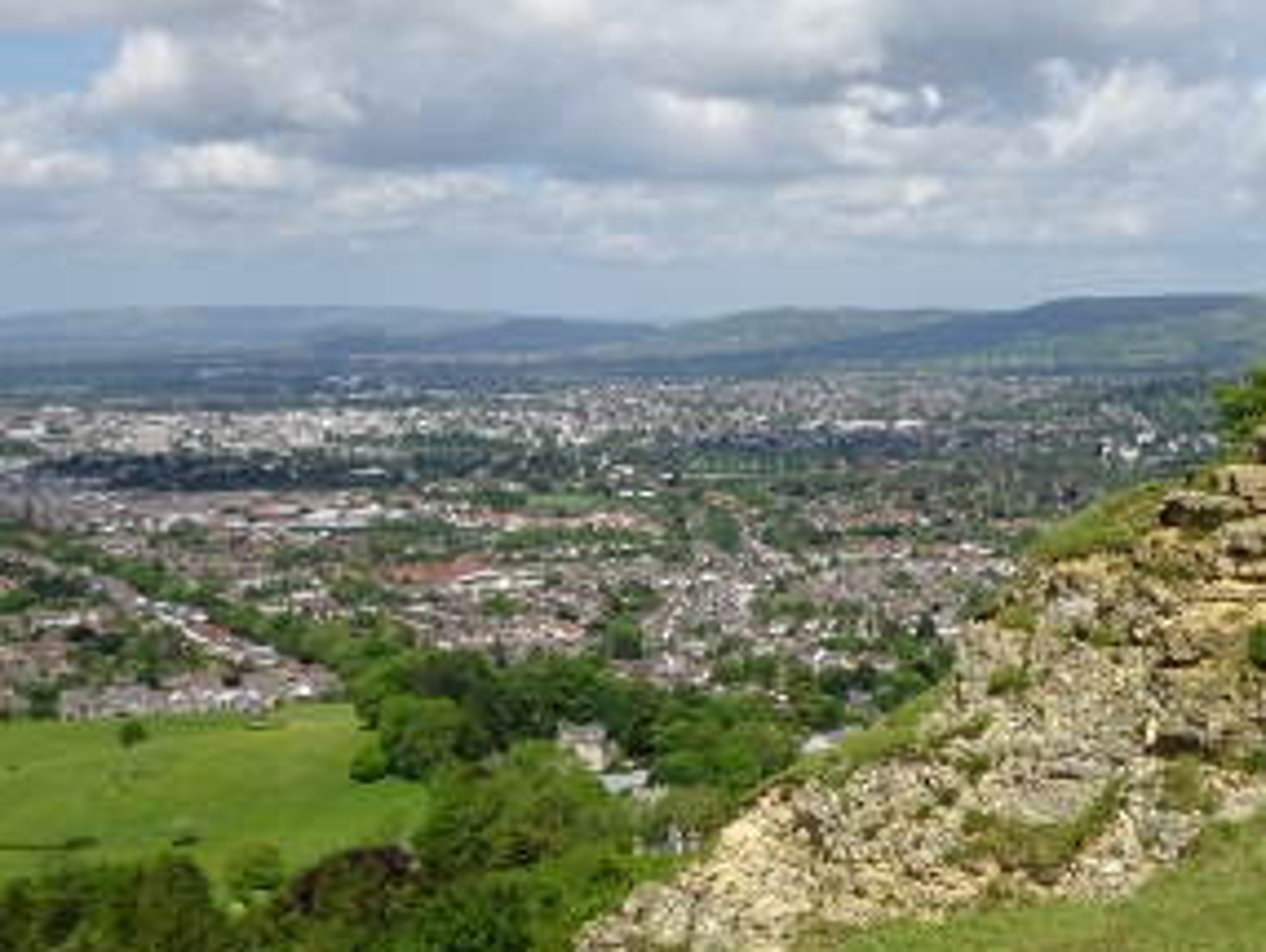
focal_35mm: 52
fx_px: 1903
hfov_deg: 35.7
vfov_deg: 27.8
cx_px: 992
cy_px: 664
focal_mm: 5.61
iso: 80
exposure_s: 1/800
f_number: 4
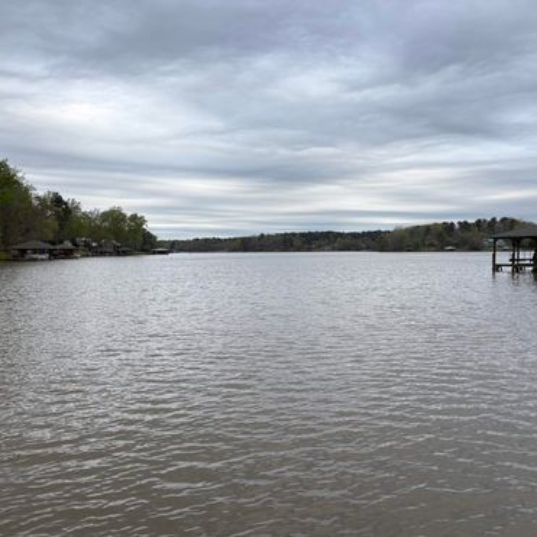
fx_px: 544
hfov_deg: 52.5
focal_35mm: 31
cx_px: 281
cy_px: 270
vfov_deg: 52.5
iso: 50
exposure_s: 1/1196
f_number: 1.6
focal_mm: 5.96
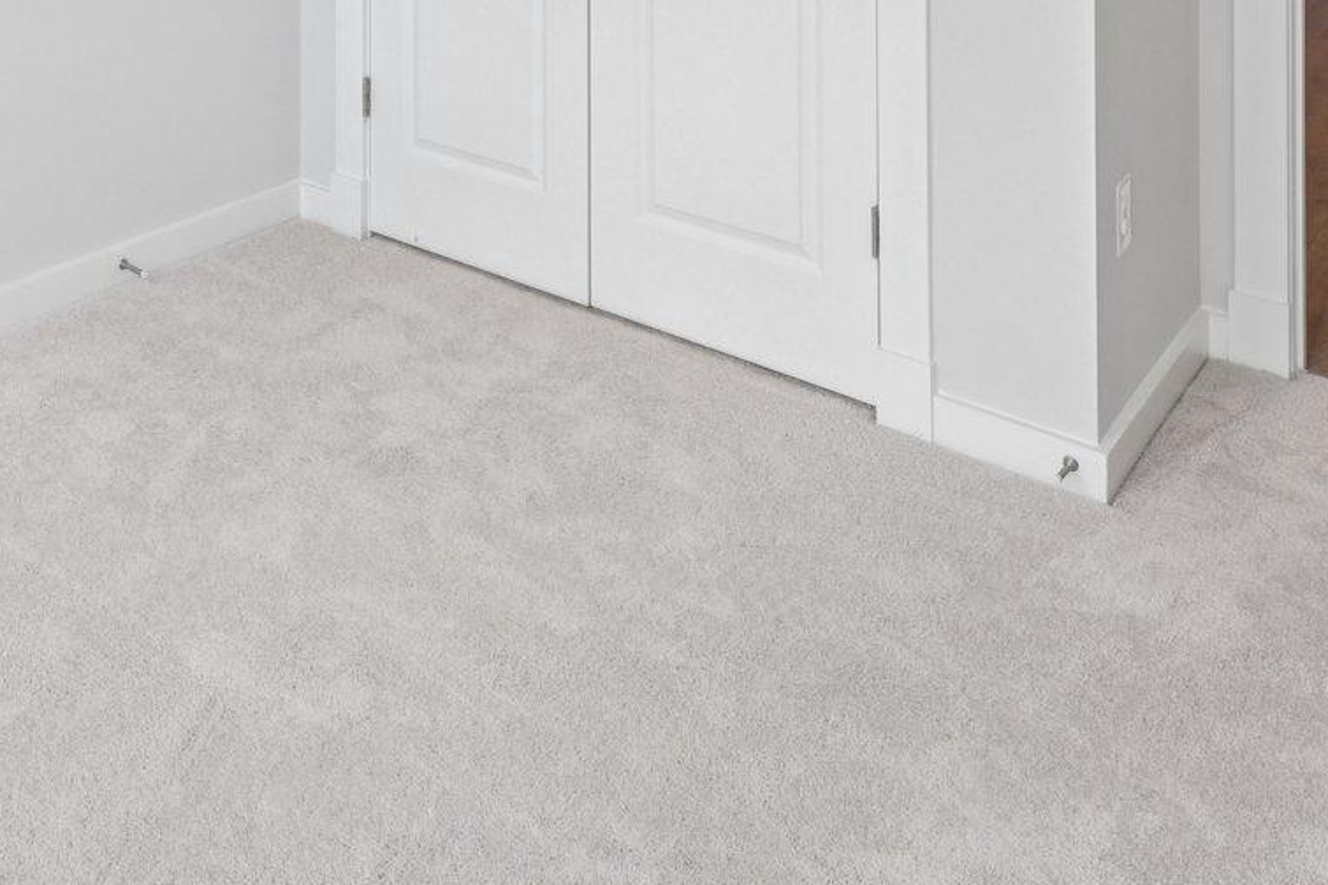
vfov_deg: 28.3
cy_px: -291
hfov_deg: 47.9
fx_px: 1401
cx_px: 264
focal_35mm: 38
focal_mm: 14
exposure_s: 1/15
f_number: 8
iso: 100
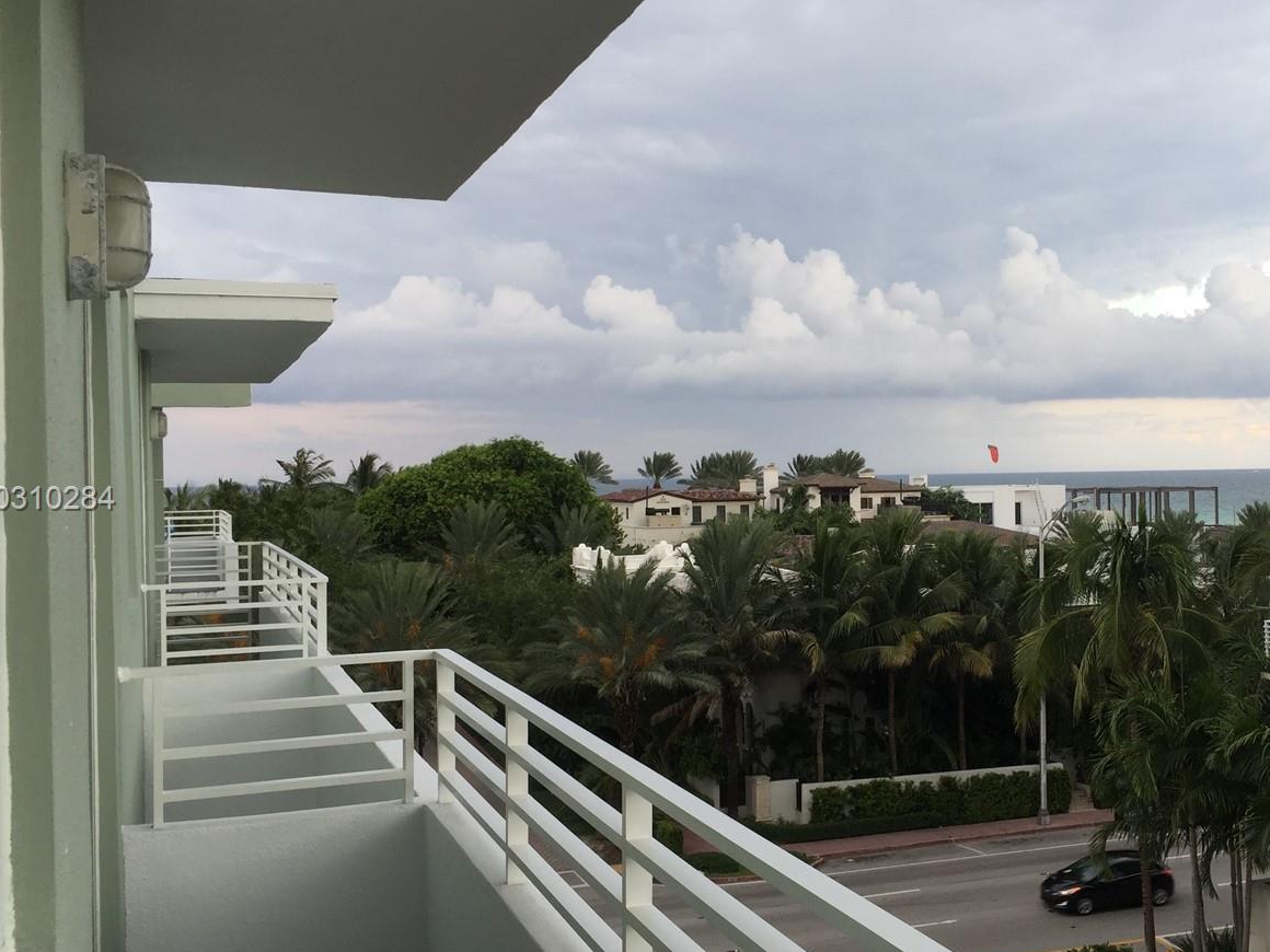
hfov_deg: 46.2
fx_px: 1468
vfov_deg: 36.0
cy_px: 500
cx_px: 824
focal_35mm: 40
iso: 32
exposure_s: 1/130
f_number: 2.2
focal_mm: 4.15
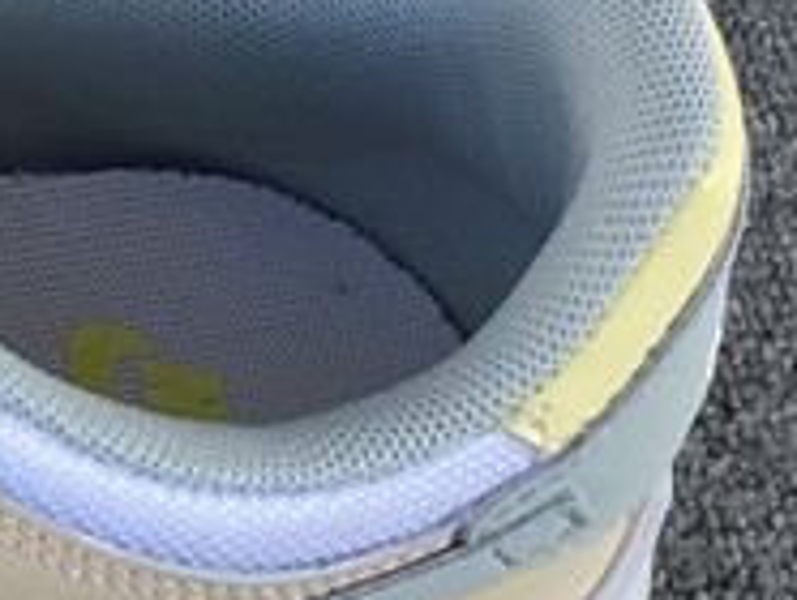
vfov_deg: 9.9
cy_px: 28
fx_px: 3458
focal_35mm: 150
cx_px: -553
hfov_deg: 12.2
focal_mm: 3.3
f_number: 2.4
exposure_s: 1/327
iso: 25
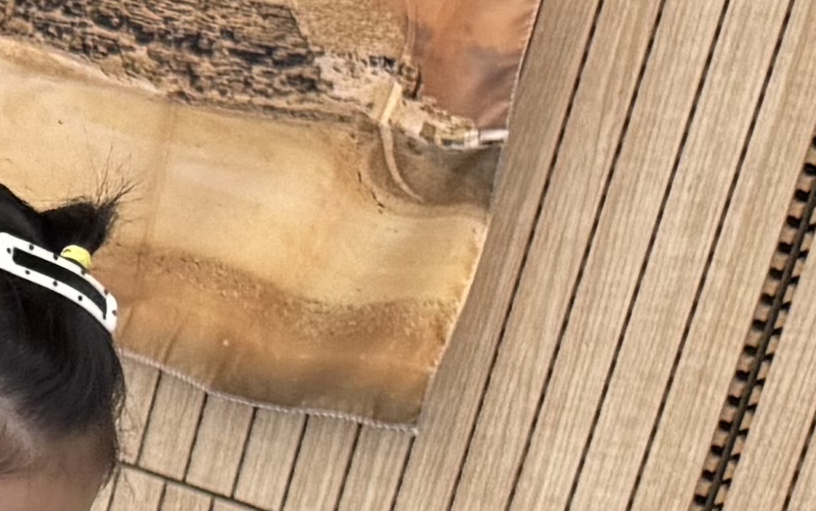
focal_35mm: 168
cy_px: 677
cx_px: -1763
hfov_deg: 9.4
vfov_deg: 7.7
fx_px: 3737
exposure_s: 1/120
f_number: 1.78
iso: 160
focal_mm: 6.76
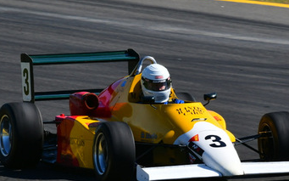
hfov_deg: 1.6
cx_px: 124
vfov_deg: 1.0
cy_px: 116
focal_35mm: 1328
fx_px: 10458
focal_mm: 370
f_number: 11
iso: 320
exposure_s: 1/500
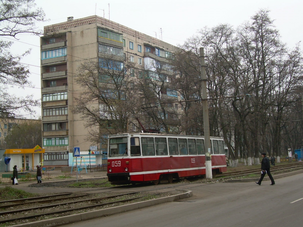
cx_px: 152
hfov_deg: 33.8
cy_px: 114
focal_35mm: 57
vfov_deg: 25.7
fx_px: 499
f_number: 3.3
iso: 50
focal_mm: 9.6
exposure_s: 1/105
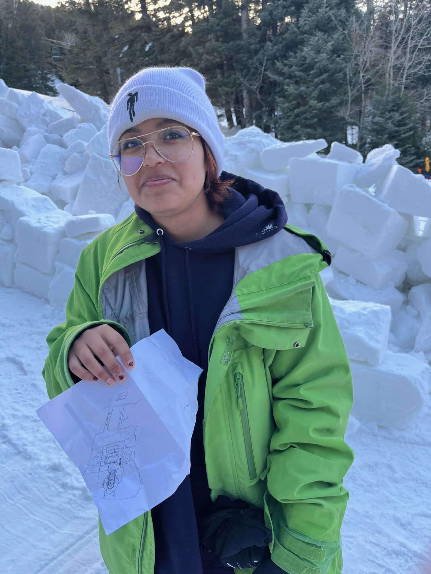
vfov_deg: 67.3
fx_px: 432
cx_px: 216
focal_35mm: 26
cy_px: 287
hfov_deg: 53.1
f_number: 1.6
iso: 40
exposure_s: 1/196
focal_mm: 5.1
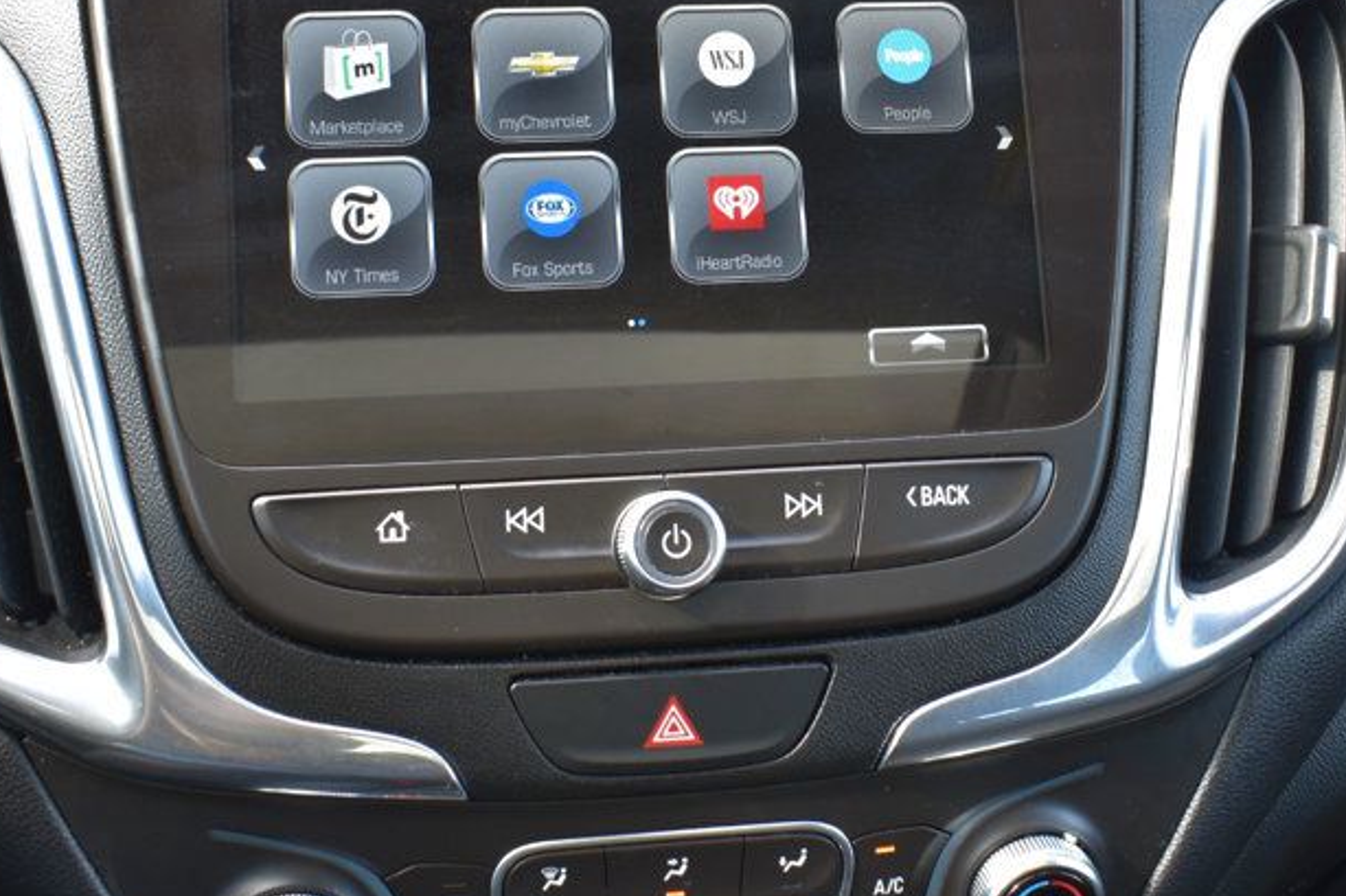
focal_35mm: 55
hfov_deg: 36.2
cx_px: 704
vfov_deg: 24.6
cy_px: 370
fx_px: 2056
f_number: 7.1
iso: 400
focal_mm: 22
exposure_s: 1/40
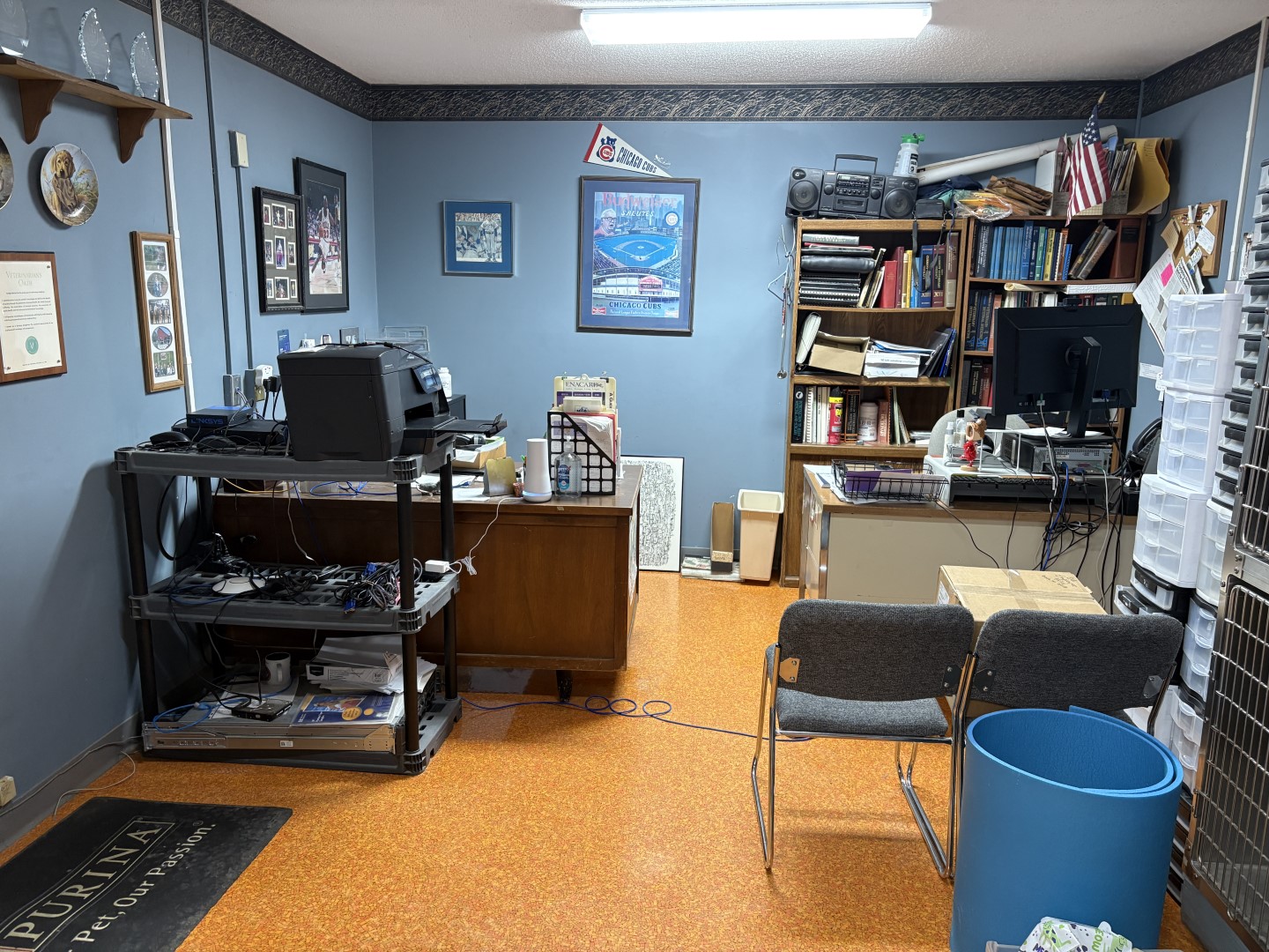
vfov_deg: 53.1
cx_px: 634
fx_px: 953
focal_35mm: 26
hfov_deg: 67.3
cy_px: 476
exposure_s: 1/60
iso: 200
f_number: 1.6
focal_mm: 5.96
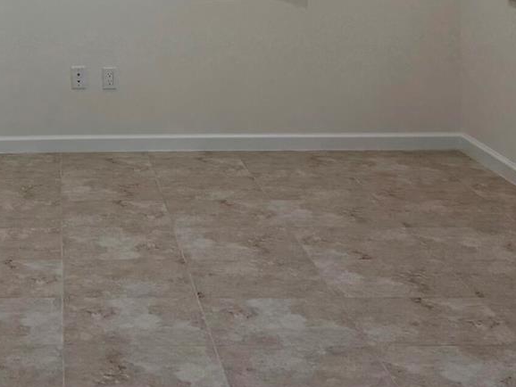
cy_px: -29
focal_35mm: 85
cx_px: -52
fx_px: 1268
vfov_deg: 16.9
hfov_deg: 21.8
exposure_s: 1/163
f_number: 1.78
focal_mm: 6.76
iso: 100
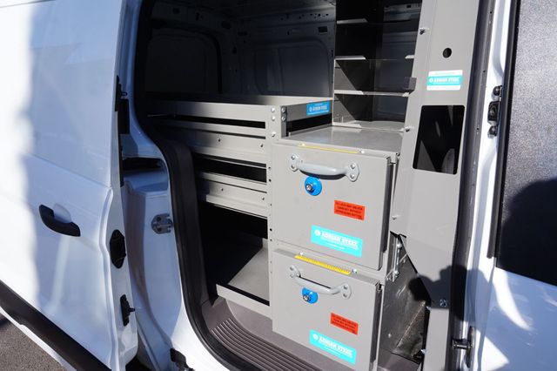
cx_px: 278
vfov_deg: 53.1
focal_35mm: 24
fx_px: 371
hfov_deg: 73.8
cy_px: 186
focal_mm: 16
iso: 100
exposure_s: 1/80
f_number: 13
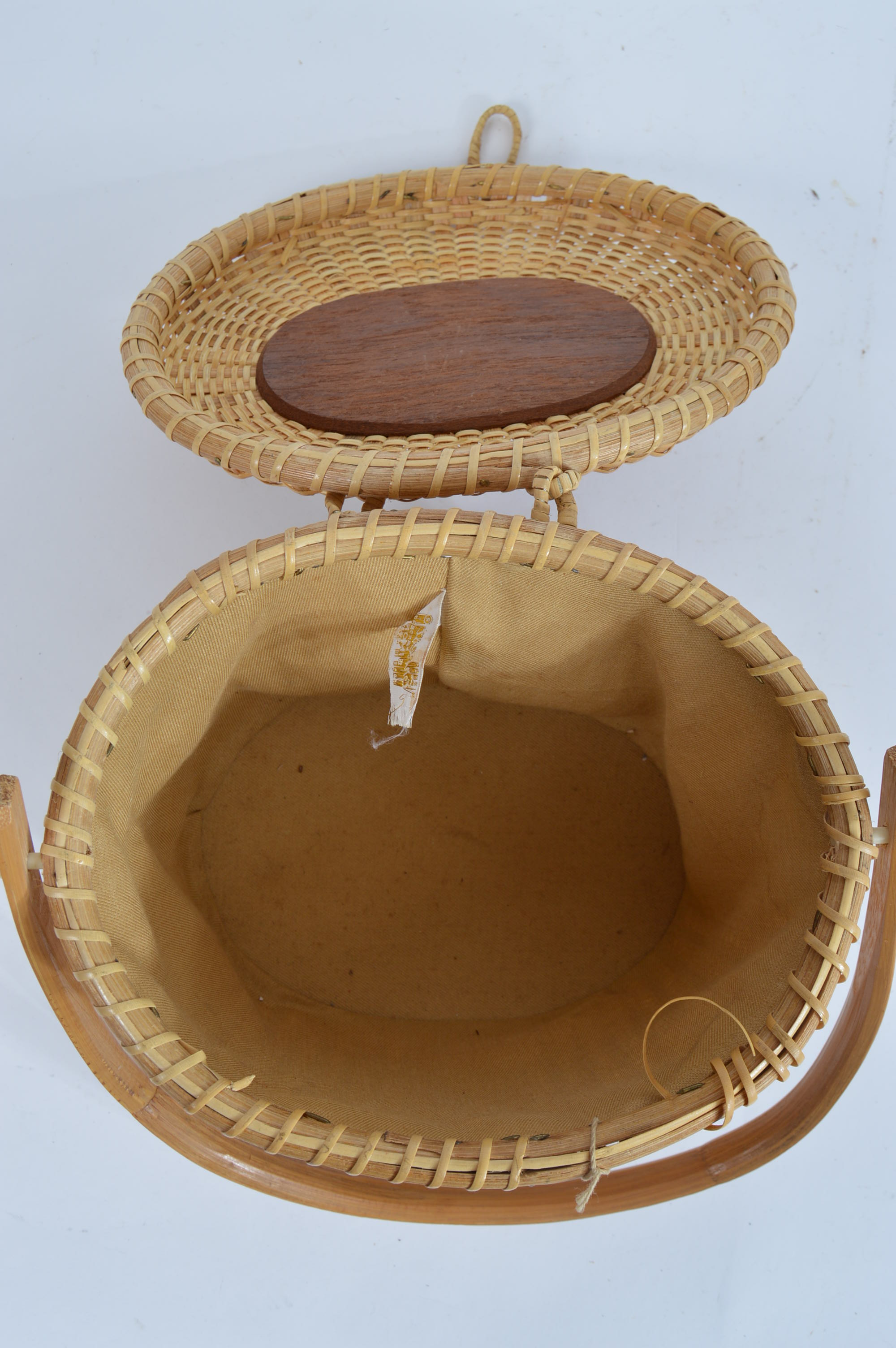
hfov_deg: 36.8
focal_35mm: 36
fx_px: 1346
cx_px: 448
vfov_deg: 53.2
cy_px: 674
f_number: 8
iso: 100
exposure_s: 1/80
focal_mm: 24
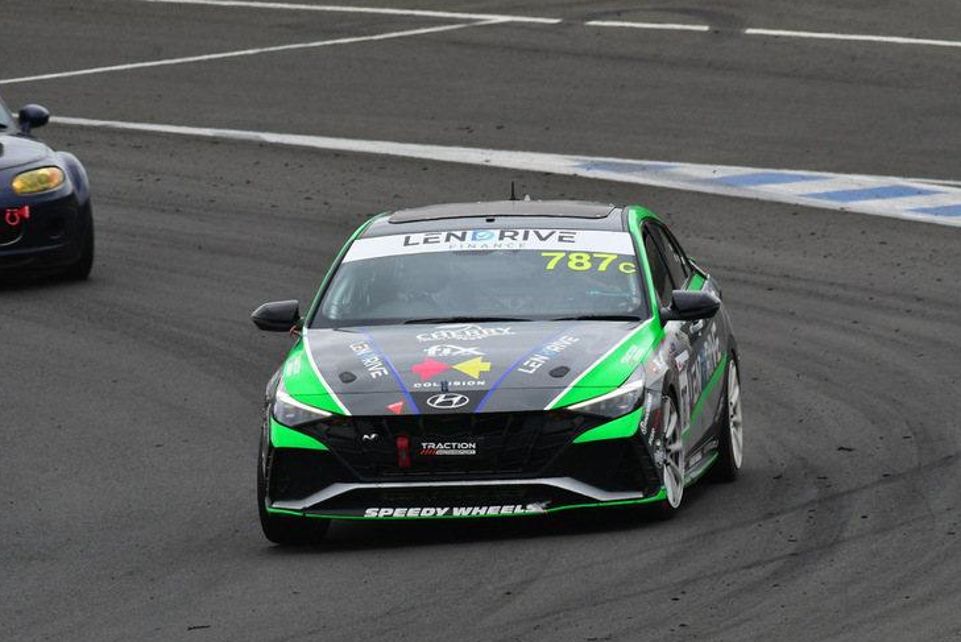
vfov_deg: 1.7
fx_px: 21982
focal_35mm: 823
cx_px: 438
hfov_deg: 2.5
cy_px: 334
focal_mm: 500
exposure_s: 1/640
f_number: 11
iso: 800
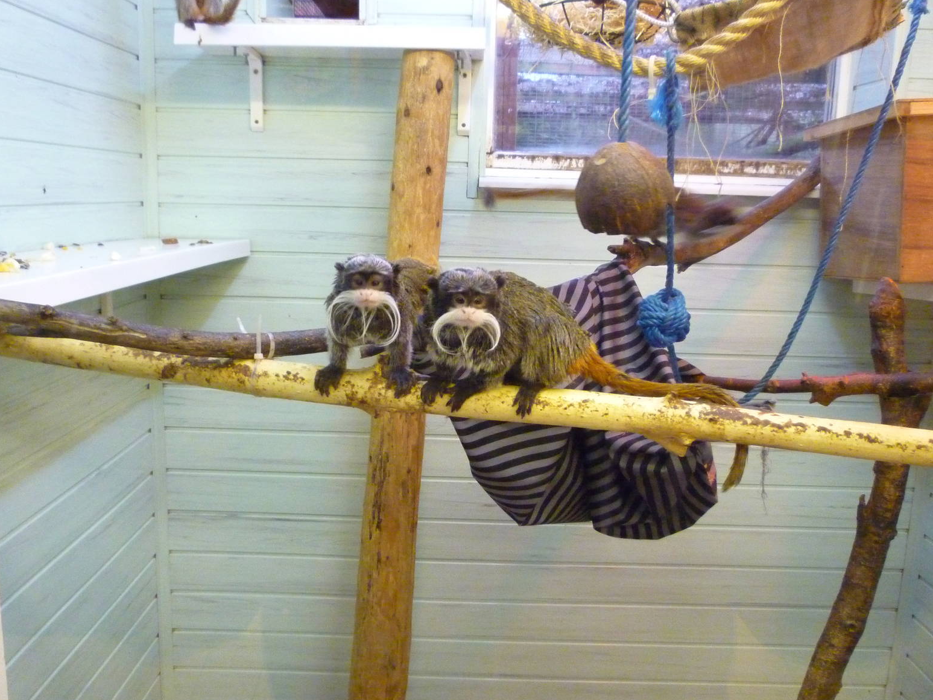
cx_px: 460
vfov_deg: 46.8
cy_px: 352
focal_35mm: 30
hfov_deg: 60.0
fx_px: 809
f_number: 3.3
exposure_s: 1/30
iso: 800
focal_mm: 5.2
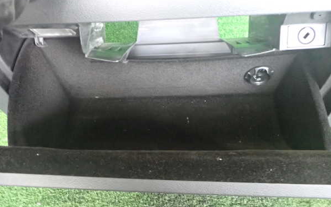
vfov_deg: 39.5
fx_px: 289
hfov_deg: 59.6
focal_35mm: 32
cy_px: 103
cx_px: 166
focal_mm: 5.4
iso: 4000
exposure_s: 1/125
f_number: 2.3
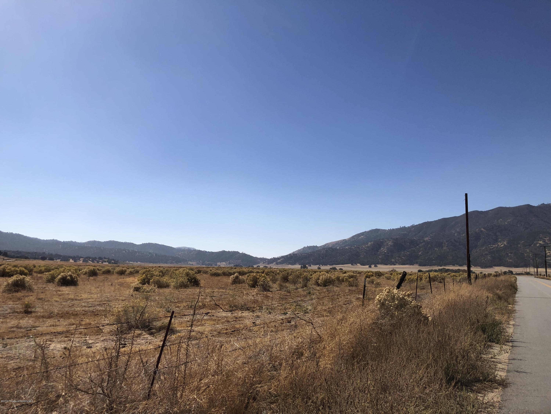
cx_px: 276
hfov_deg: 63.4
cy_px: 207
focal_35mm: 28
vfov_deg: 49.7
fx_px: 446
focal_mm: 3.99
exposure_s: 1/4049
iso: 20
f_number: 1.8
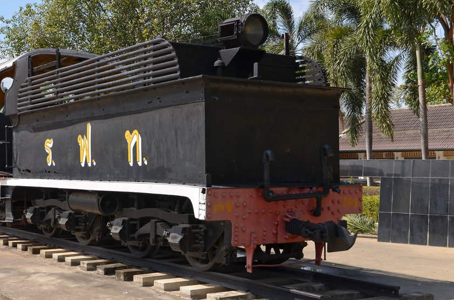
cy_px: 130
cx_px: 137
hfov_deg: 35.2
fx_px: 704
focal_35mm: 56
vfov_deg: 24.0
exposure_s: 1/250
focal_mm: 26
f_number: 8
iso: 100
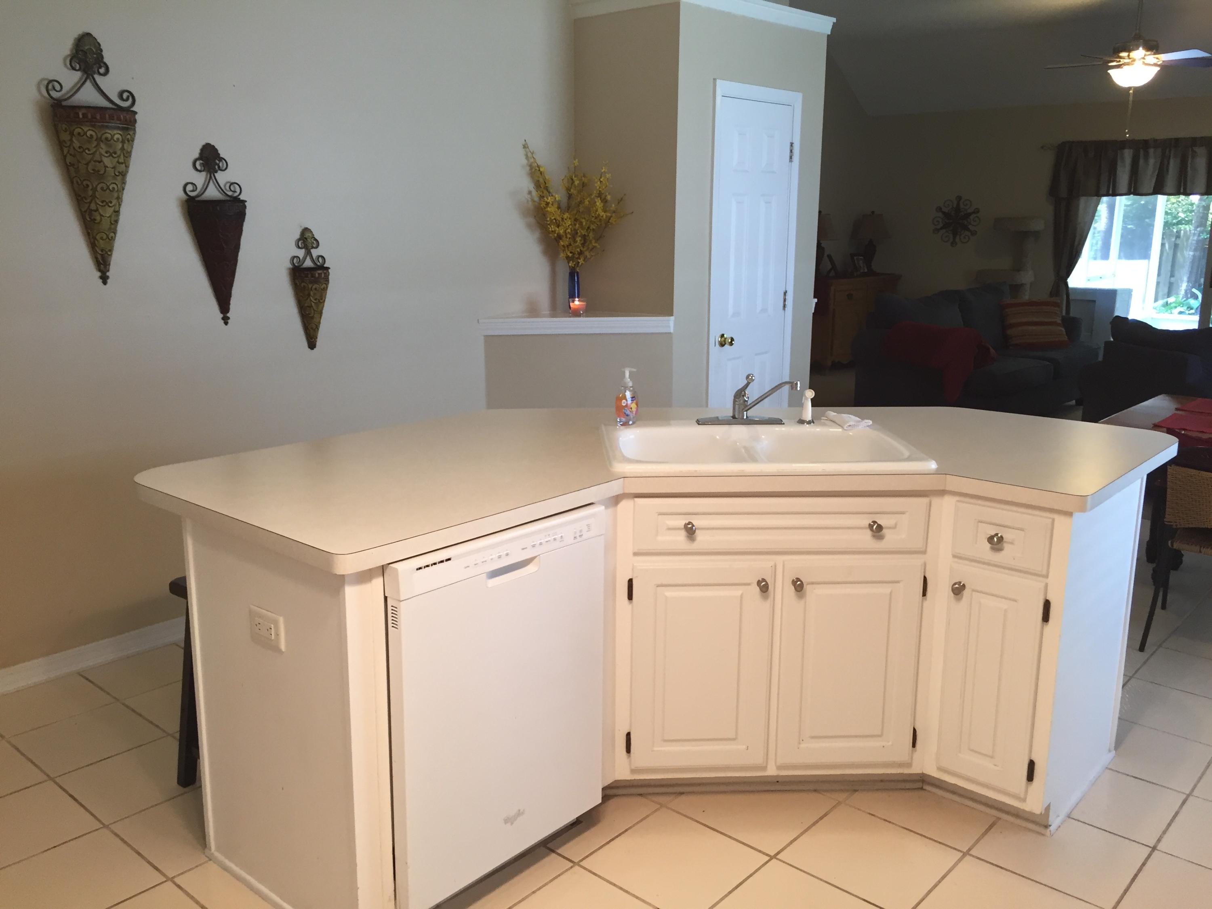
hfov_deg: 61.7
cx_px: 606
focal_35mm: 29
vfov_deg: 48.2
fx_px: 1015
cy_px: 454
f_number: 2.2
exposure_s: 1/30
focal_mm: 4.15
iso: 64
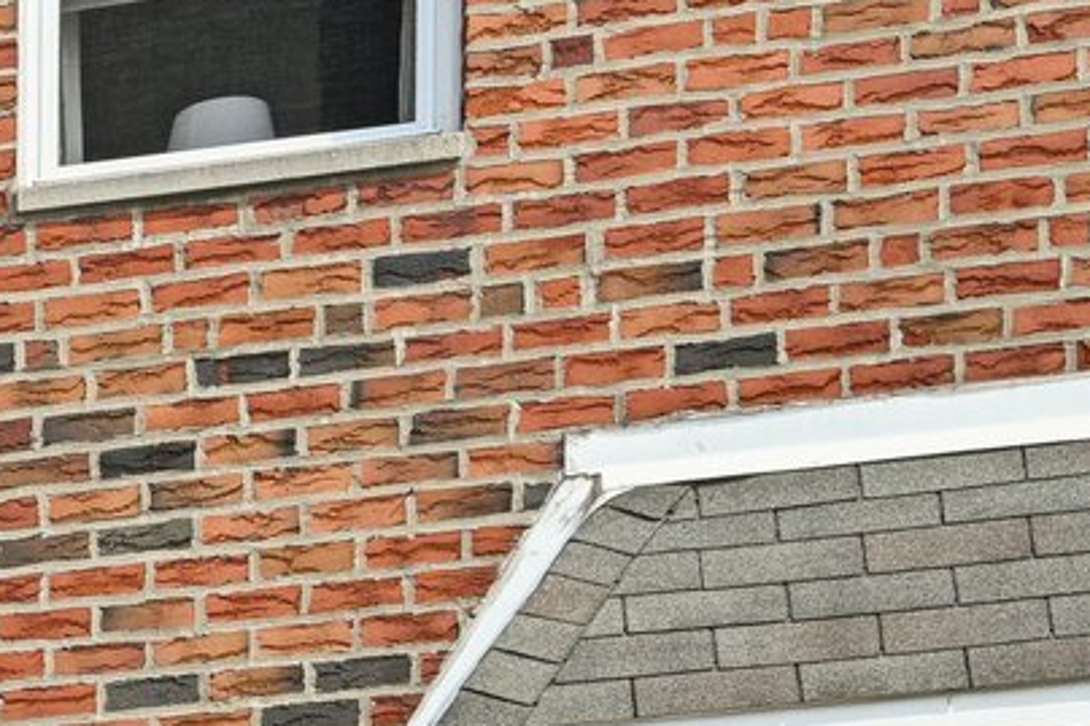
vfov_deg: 8.6
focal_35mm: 152
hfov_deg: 11.1
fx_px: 4600
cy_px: 1327
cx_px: -1632
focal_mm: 30
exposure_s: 1/800
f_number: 8
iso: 400
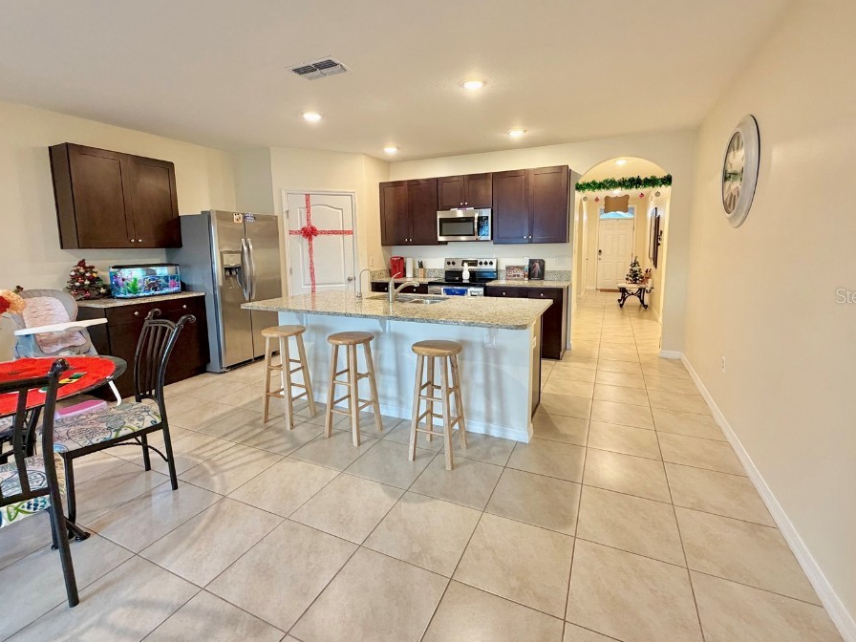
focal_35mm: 16
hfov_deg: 94.5
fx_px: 396
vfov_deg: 78.0
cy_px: 295
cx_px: 437
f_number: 2.2
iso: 320
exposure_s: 1/60
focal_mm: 2.22
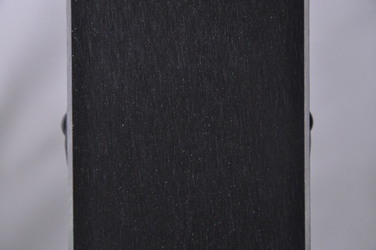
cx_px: 188
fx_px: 1643
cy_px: 125
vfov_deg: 8.7
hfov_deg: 13.1
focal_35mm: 158
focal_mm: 105
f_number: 9.5
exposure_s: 1/125
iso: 3200
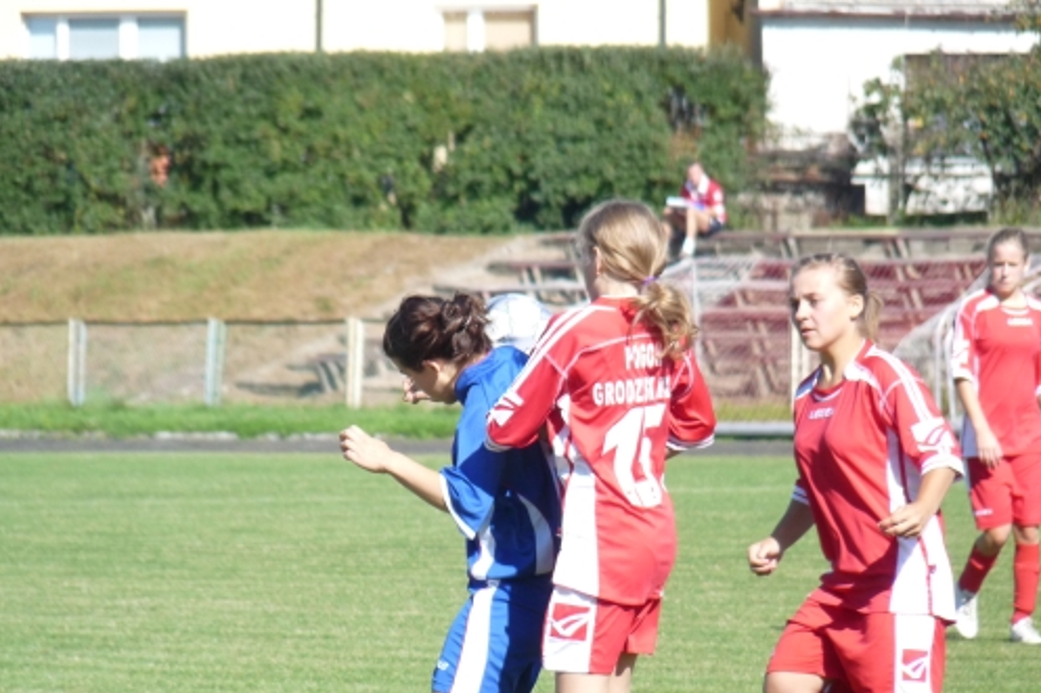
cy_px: 384
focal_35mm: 405
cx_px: 519
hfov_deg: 5.1
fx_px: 11707
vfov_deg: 3.4
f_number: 3.7
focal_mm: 68.7
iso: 200
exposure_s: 1/1000
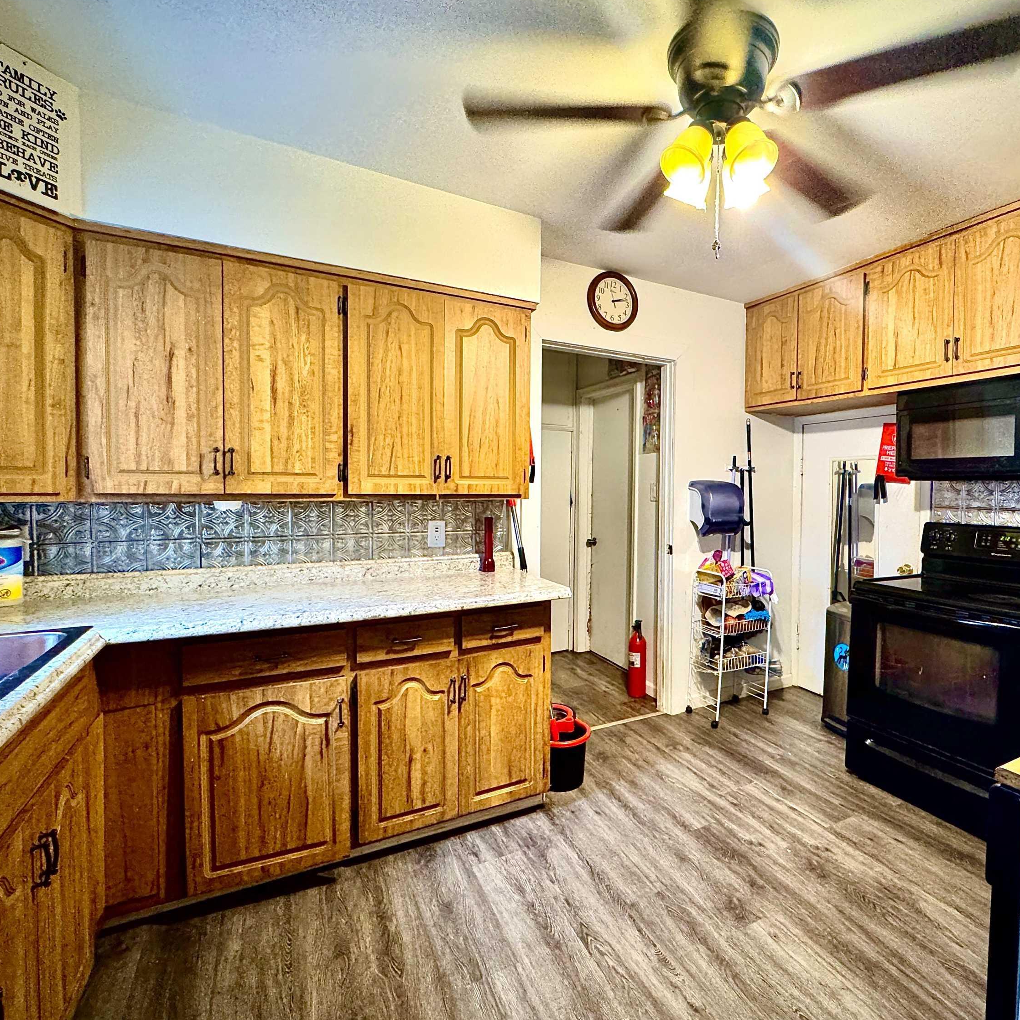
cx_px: 609
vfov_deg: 84.0
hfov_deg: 83.0
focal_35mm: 17
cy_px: 505
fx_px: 567
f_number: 2.2
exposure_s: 1/60
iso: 500
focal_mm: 2.22
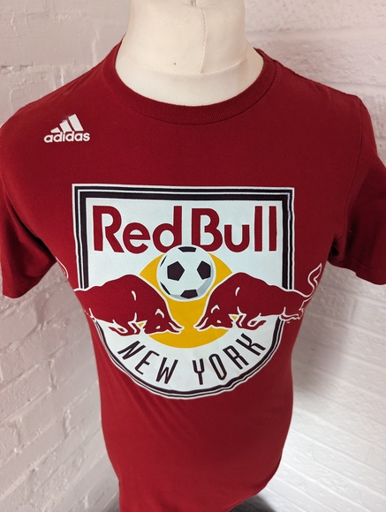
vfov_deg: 71.5
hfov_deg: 57.0
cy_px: 256
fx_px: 356
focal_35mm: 24
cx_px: 193
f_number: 1.85
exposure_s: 1/195
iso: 744
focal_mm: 6.81
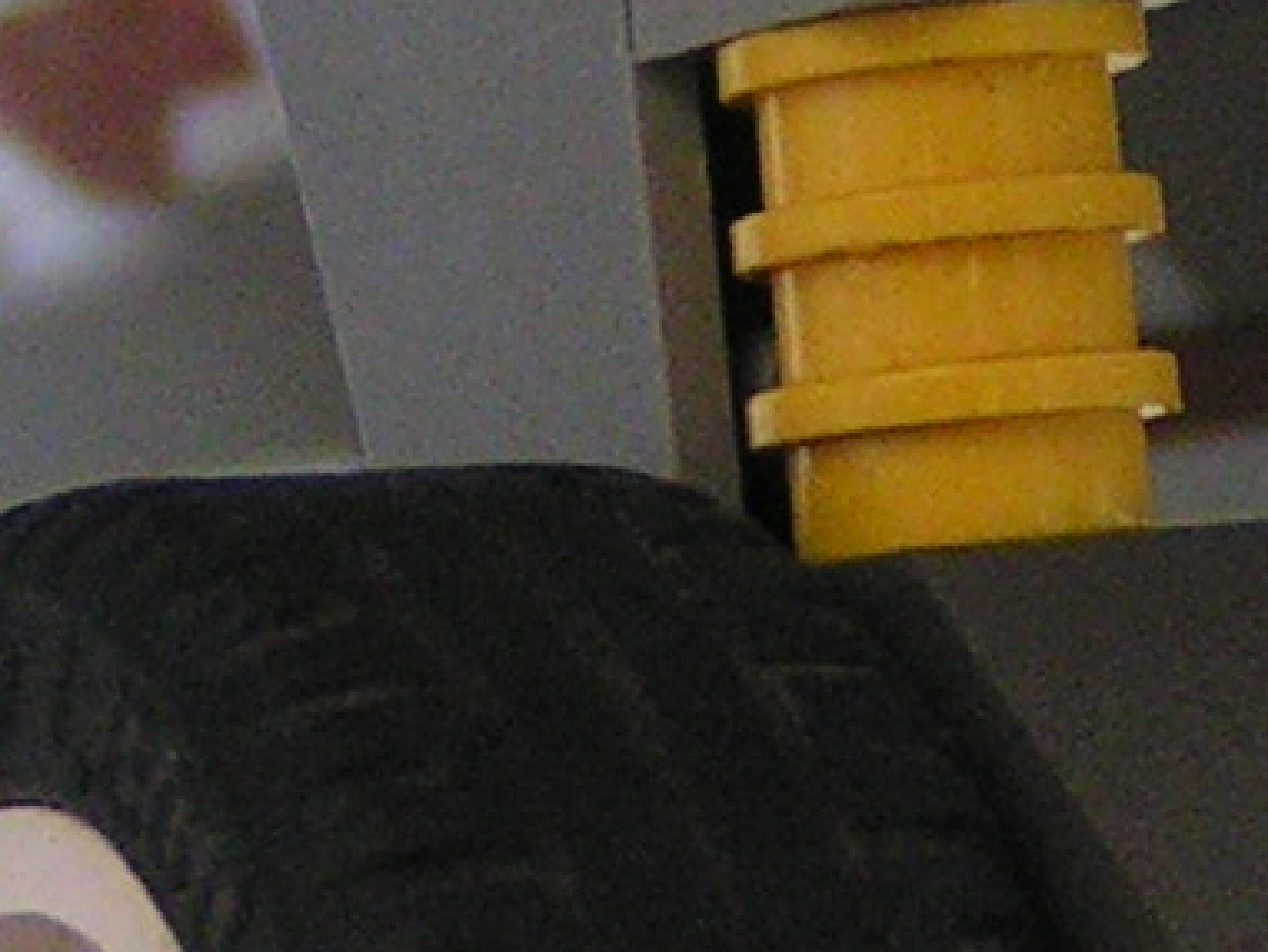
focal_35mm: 204
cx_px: 859
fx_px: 7475
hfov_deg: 9.7
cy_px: 493
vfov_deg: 7.3
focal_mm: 5.8
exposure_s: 1/40
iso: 160
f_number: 2.8
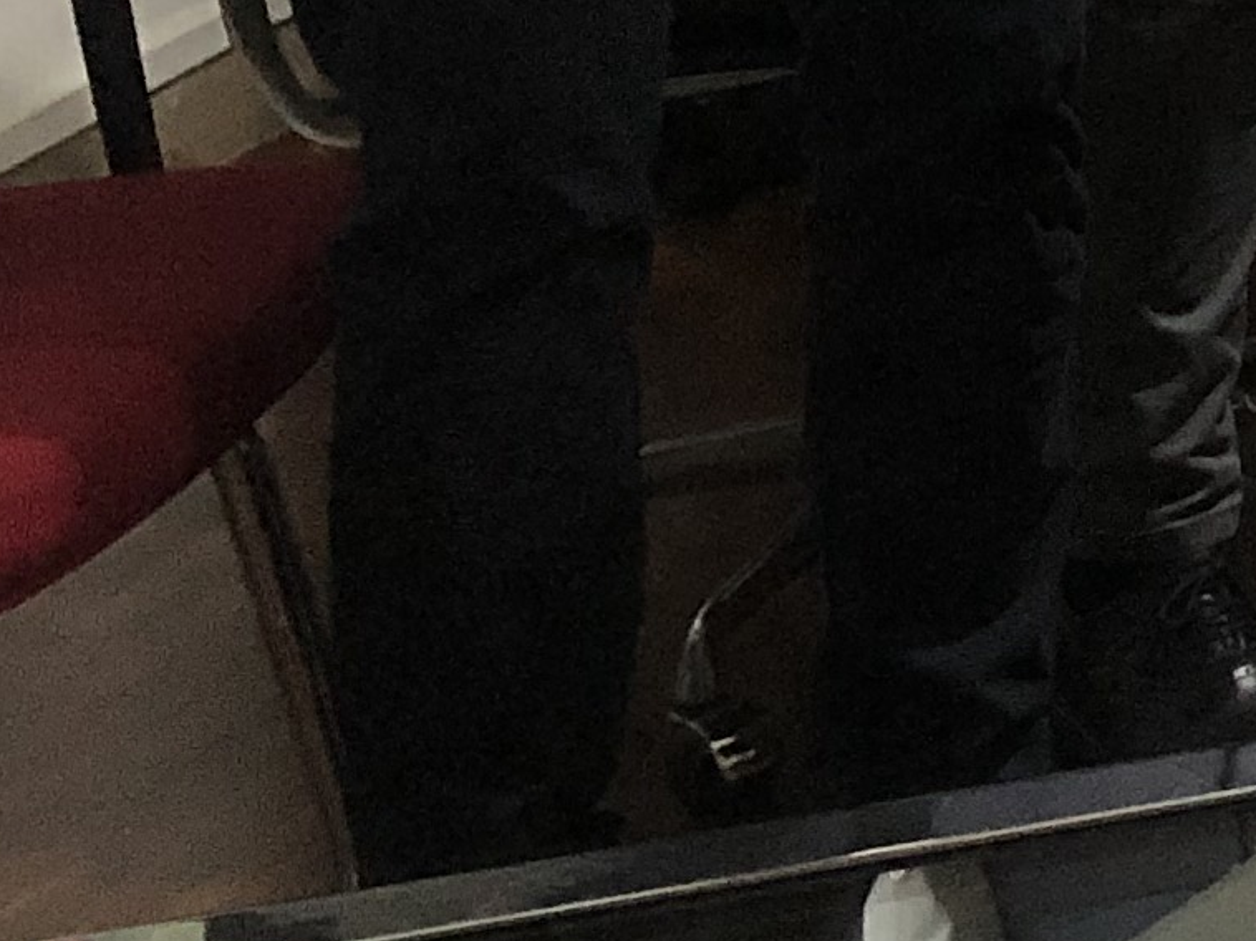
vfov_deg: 9.3
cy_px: -931
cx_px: 3150
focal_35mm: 149
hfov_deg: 10.9
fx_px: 5405
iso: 80
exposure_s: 1/17
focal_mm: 4
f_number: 1.8
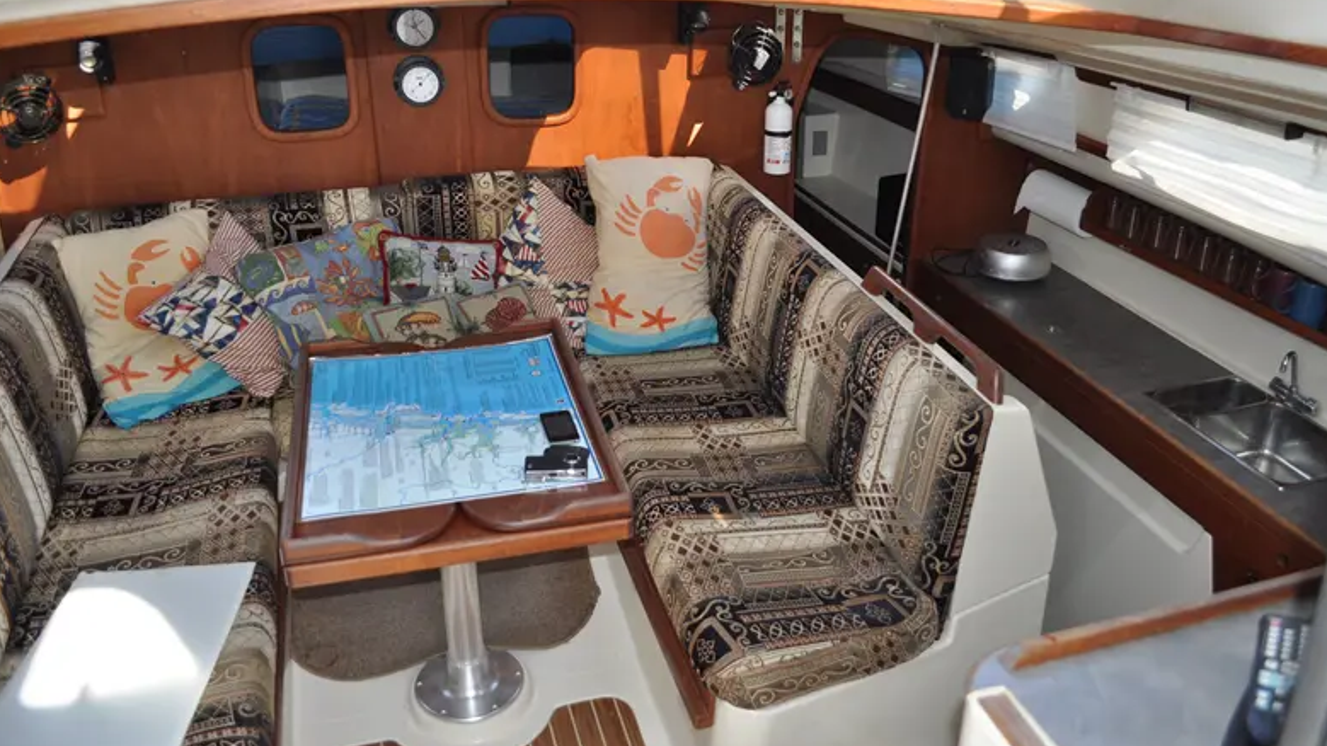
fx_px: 1020
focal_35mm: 29
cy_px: 318
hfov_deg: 66.1
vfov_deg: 40.1
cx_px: 669
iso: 200
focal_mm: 18
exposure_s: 1/200
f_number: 4
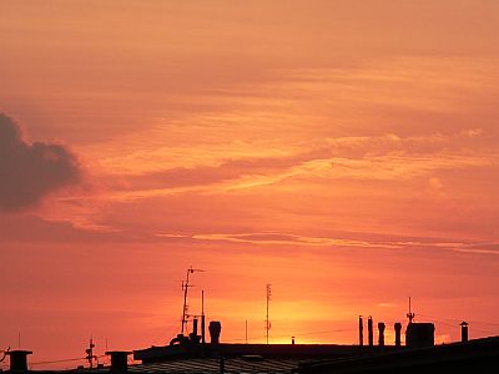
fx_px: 5103
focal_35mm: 354
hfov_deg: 5.6
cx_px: 307
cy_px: 218
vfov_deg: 4.2
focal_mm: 39.2
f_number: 4.6
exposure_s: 1/500
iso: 80
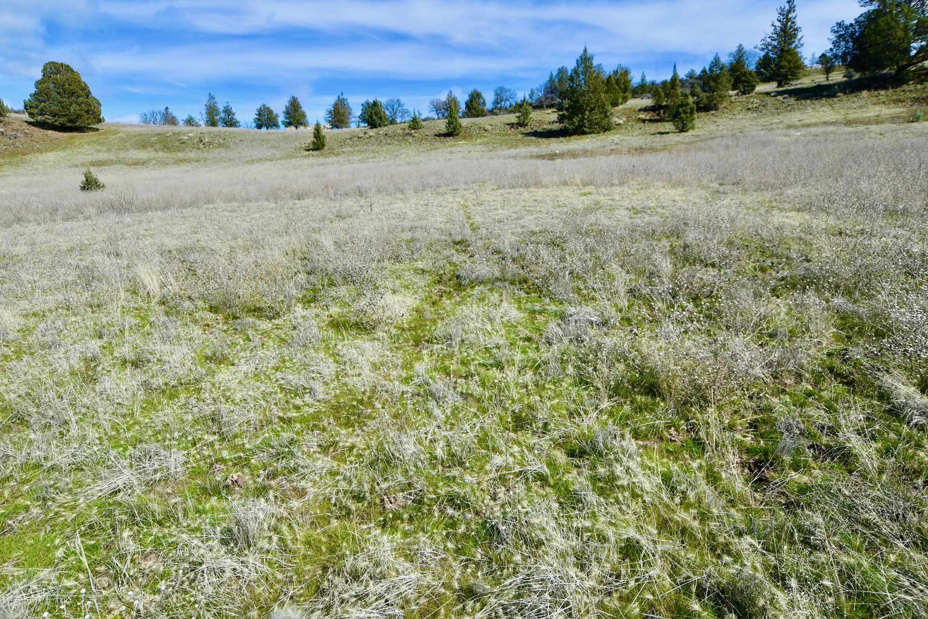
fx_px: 542
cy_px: 310
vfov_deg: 59.5
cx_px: 464
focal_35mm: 21
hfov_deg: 81.2
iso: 100
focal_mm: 14
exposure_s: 1/320
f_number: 9
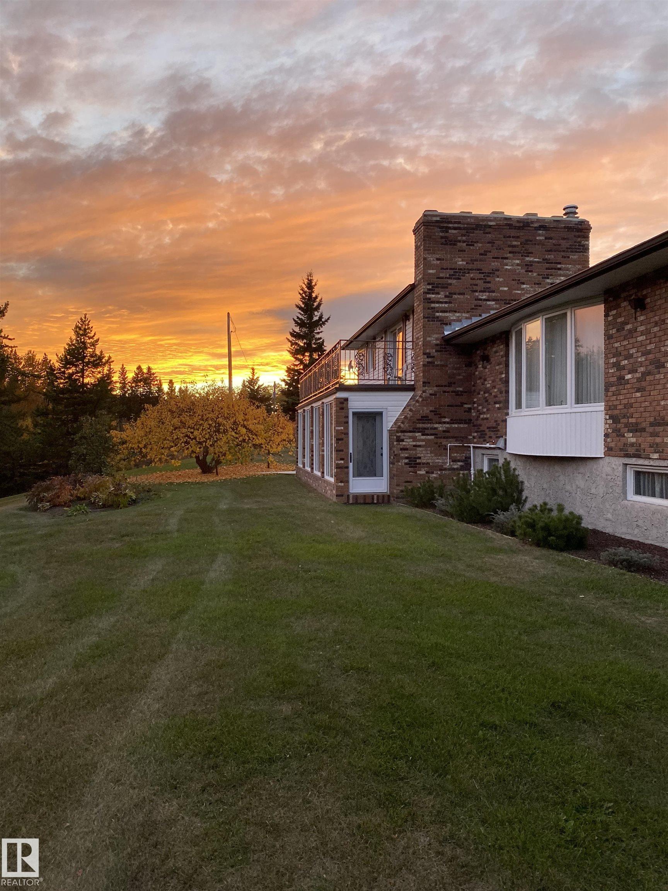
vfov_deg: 67.3
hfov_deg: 53.1
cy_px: 446
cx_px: 334
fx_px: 669
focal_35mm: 26
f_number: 1.8
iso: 80
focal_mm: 4.25
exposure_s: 1/121
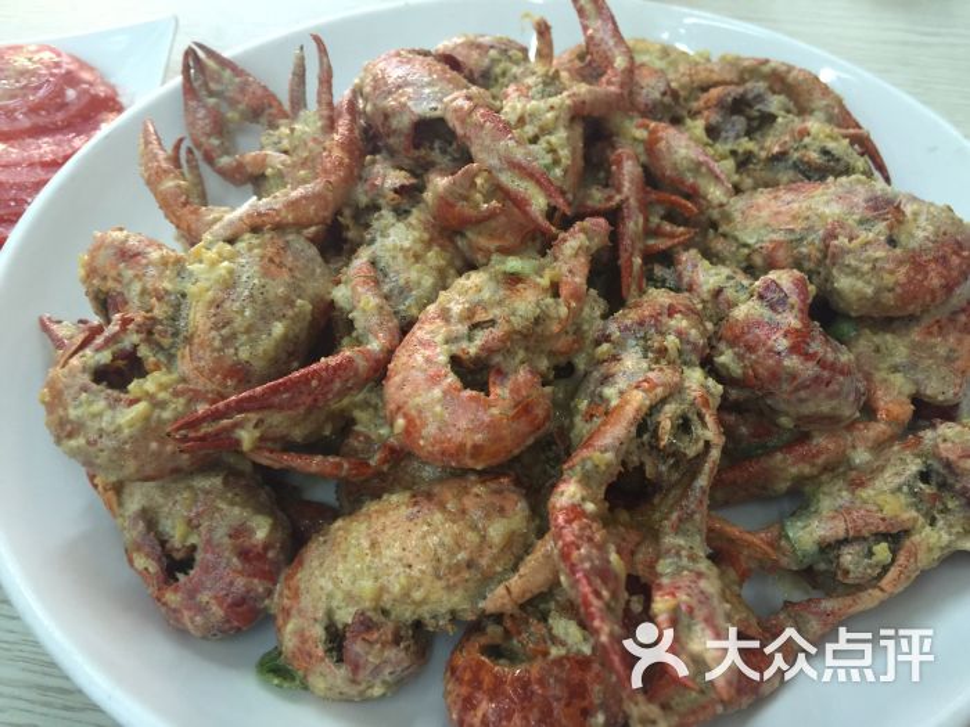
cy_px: 364
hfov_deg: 61.7
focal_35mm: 29
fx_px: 813
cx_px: 485
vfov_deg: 48.2
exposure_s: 1/17
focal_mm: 4.15
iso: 80
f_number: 2.2
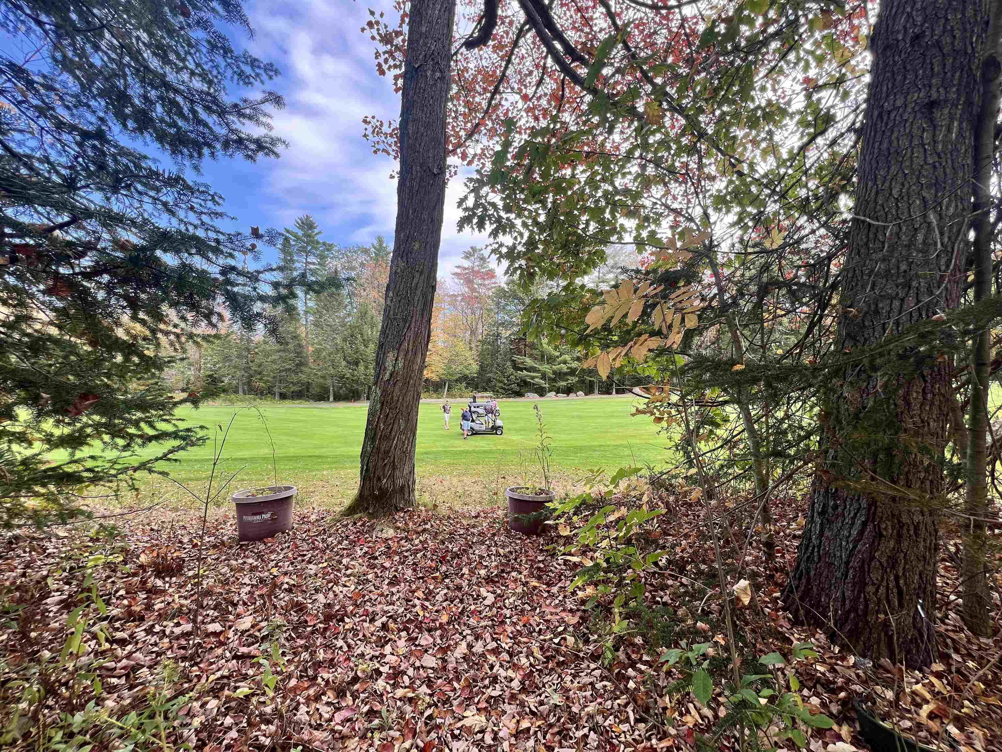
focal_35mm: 13
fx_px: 376
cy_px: 376
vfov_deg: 89.9
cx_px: 501
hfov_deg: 106.2
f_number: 1.8
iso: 32
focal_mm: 1.57
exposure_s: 1/222
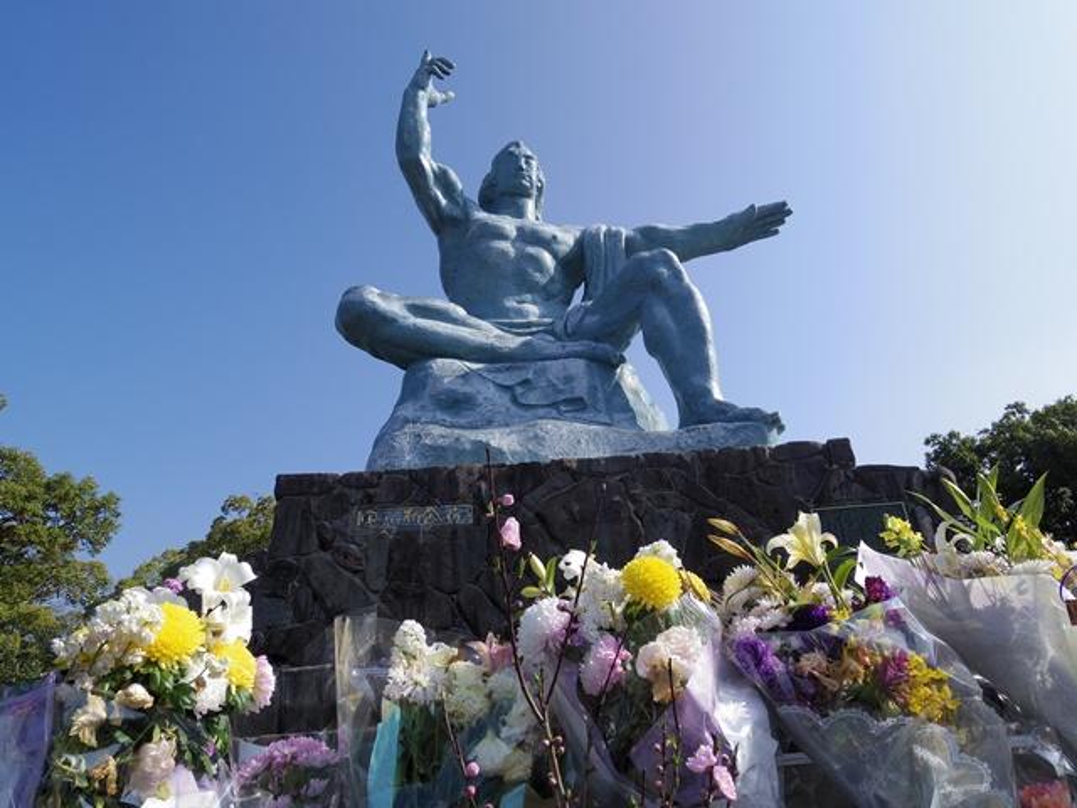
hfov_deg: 73.9
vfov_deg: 58.9
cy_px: 404
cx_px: 538
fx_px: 716
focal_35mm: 23
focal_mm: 5
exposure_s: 1/640
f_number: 4
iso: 100
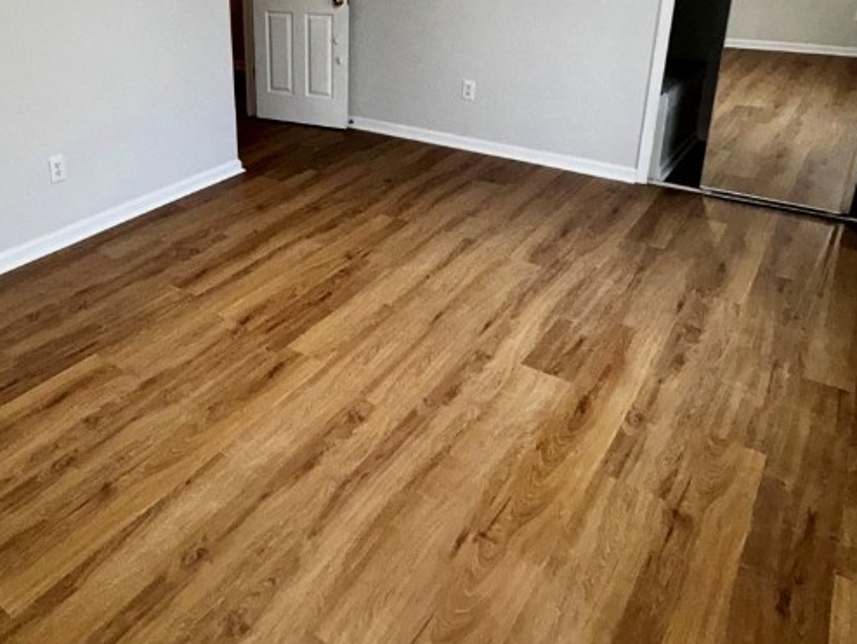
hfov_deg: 60.2
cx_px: 285
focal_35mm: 29
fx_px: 718
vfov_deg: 46.5
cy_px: 160
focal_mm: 2.22
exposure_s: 1/60
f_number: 2.2
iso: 160
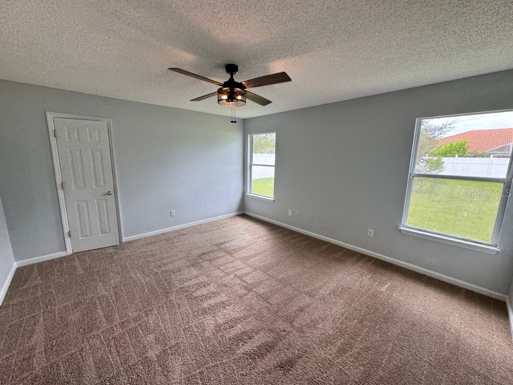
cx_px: 256
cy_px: 192
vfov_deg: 85.7
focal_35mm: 14
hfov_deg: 102.1
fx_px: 207
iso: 50
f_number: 2.2
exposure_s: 1/120
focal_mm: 2.22
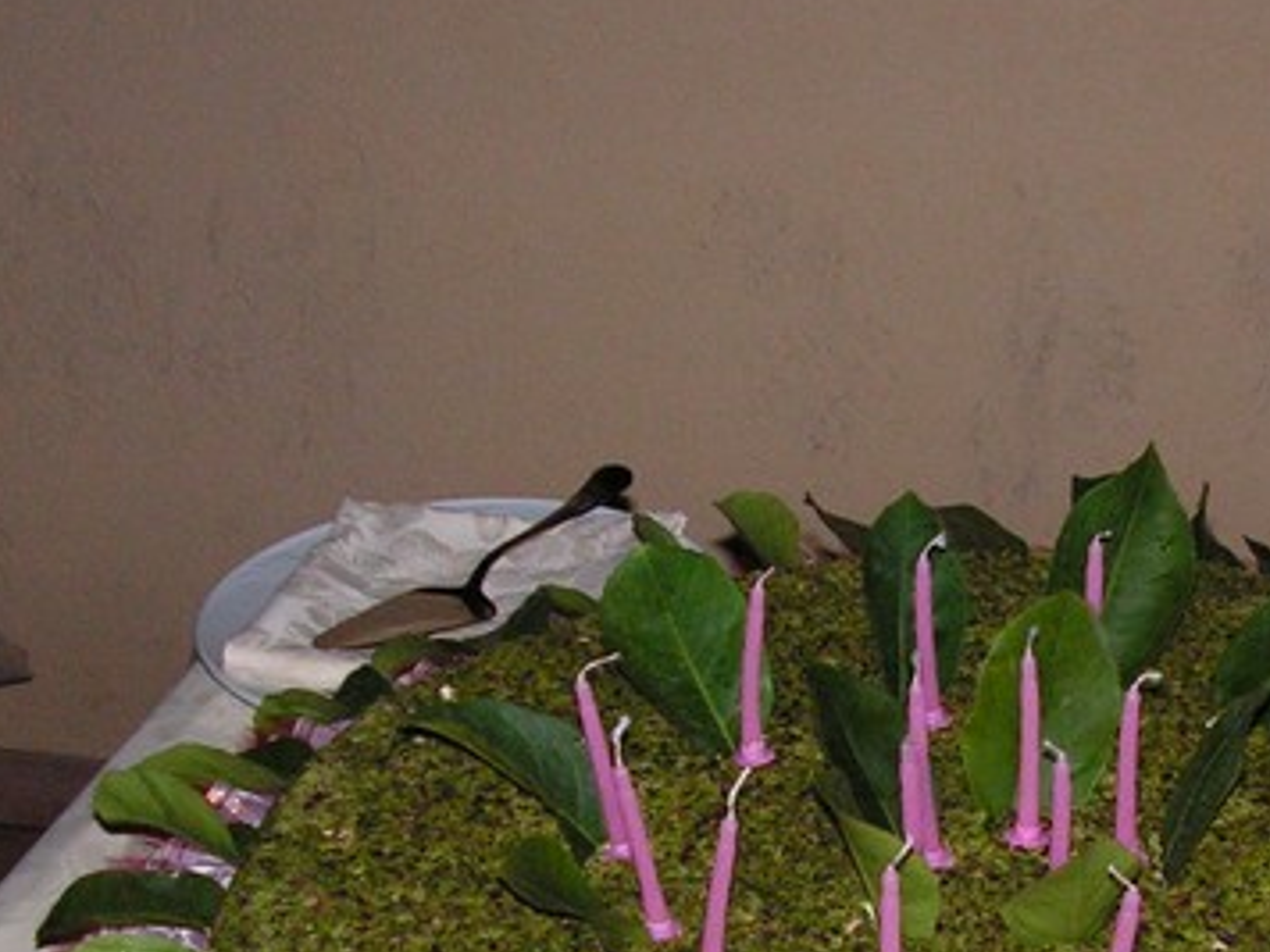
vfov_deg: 17.8
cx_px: 888
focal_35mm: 81
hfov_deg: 24.0
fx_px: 2972
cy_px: 920
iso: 200
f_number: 3.2
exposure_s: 1/40
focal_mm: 6
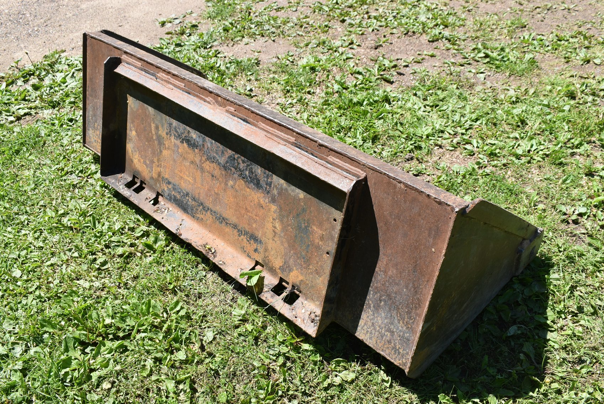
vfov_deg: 36.9
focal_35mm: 36
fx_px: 604
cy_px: 202
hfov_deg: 53.1
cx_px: 302
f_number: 8
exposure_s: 1/250
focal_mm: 24
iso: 160
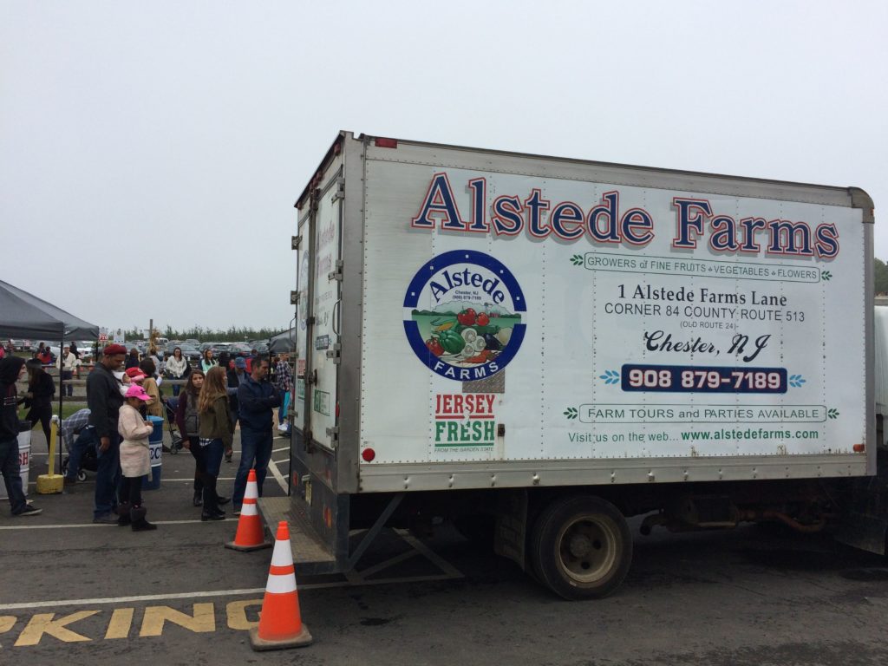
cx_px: 444
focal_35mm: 29
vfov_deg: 48.2
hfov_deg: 61.7
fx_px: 744
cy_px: 333
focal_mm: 4.15
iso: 32
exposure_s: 1/1172
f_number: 2.2
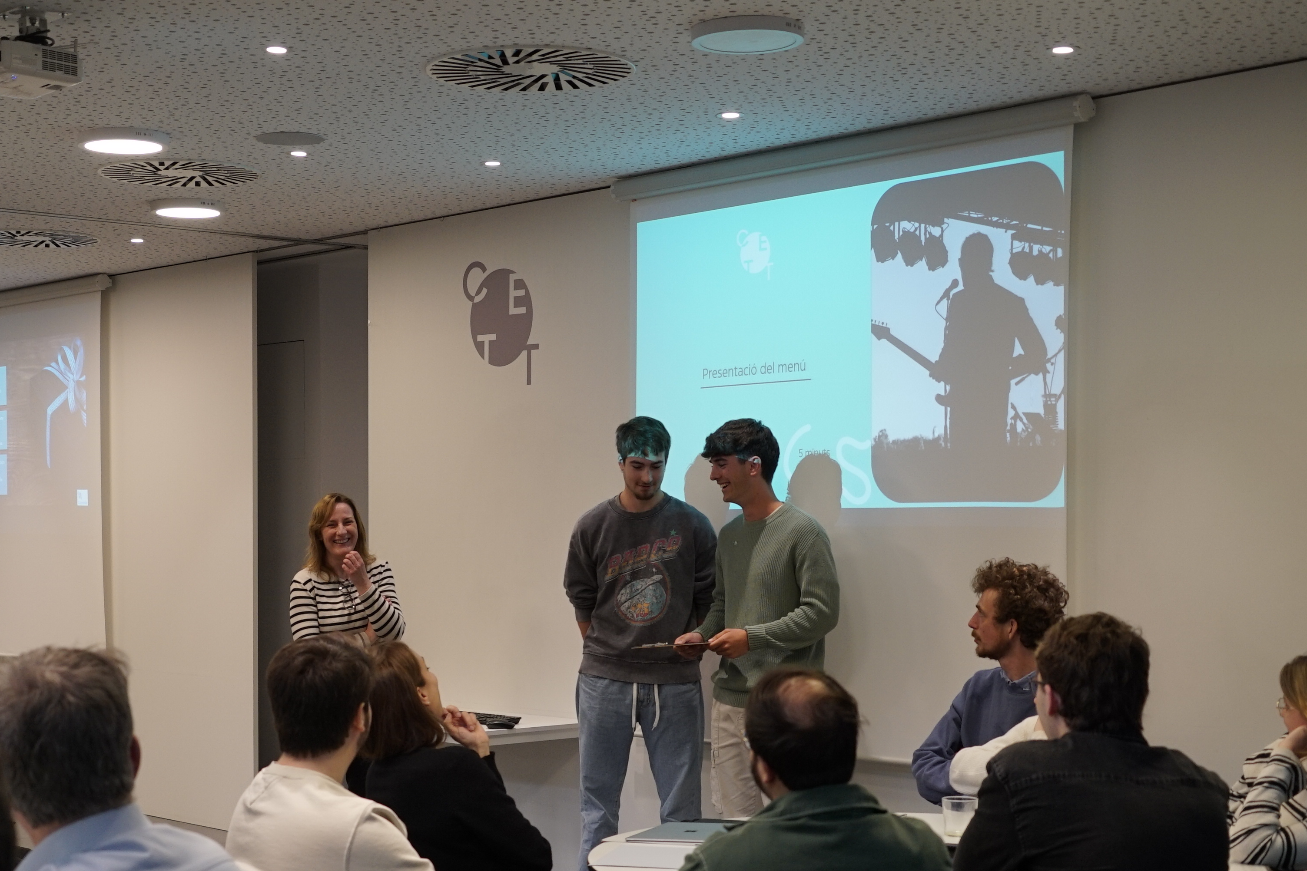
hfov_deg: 36.1
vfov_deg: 24.5
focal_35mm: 55
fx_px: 1997
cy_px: 602
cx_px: 505
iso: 1000
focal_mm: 39
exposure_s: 1/160
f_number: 4.5
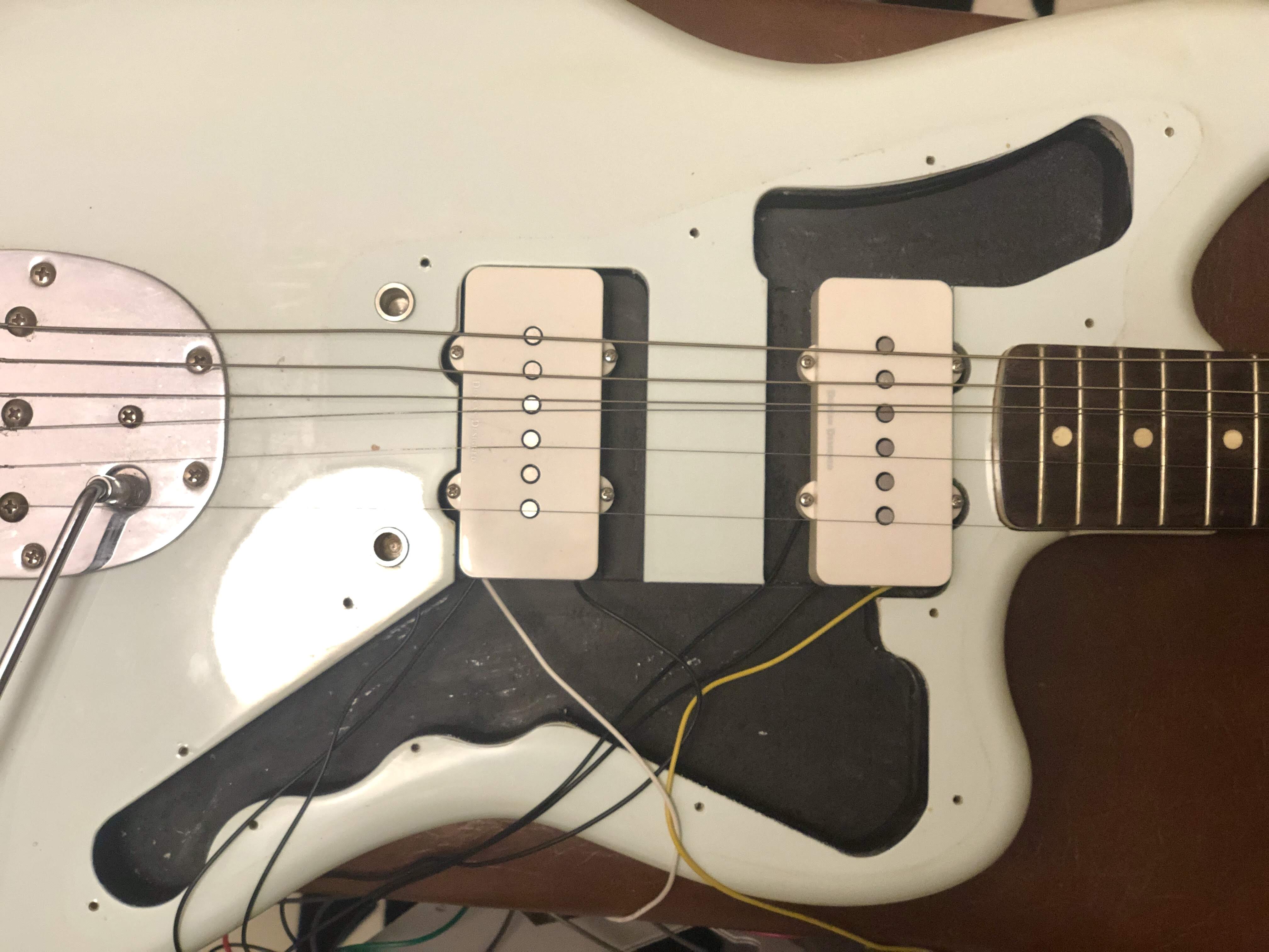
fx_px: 1906
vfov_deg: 28.0
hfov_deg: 36.8
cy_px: 476
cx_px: 634
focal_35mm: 52
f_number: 2.4
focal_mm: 6
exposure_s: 1/17
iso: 160
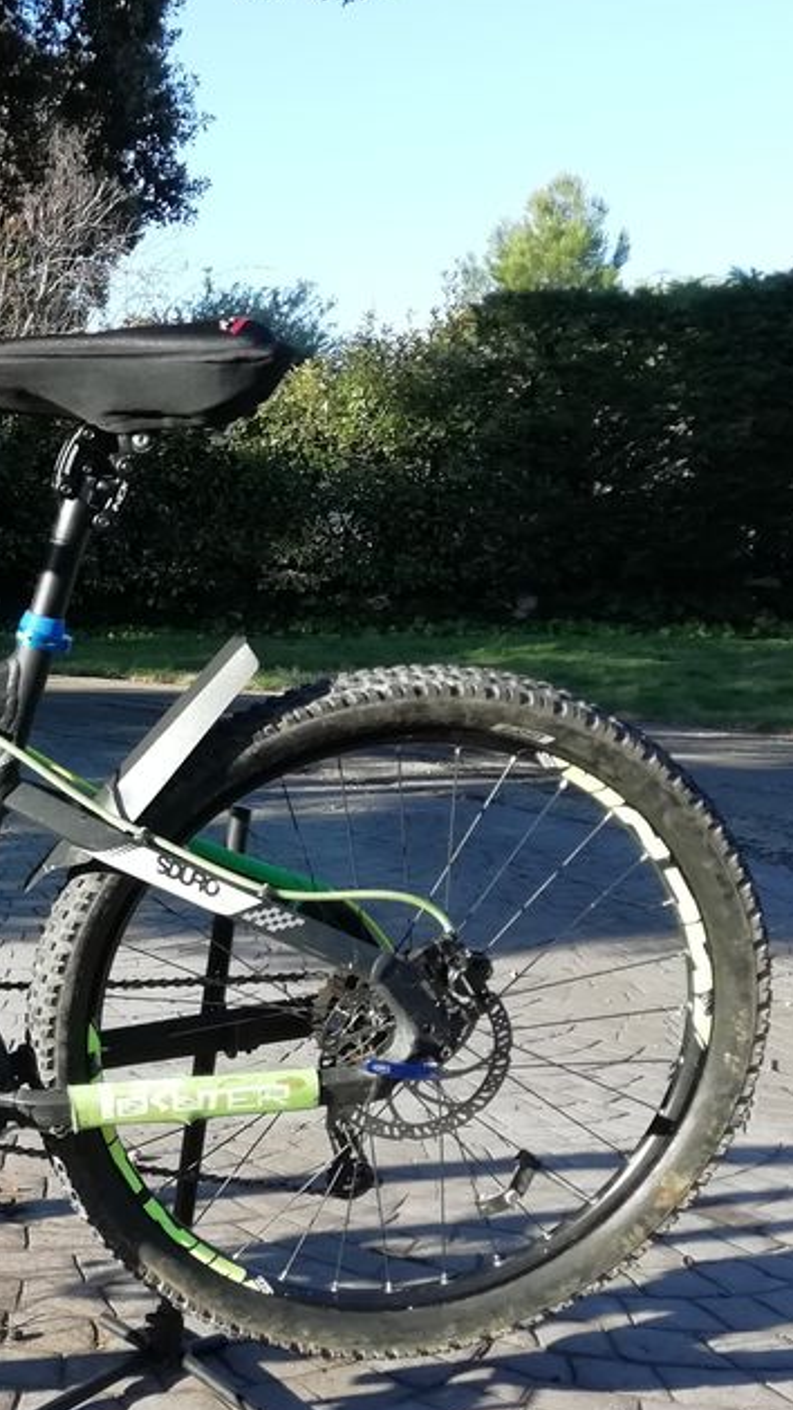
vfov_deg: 45.4
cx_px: -188
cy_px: 773
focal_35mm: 45
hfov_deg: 23.9
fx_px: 1681
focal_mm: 3.46
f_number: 2.2
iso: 50
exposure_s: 1/362
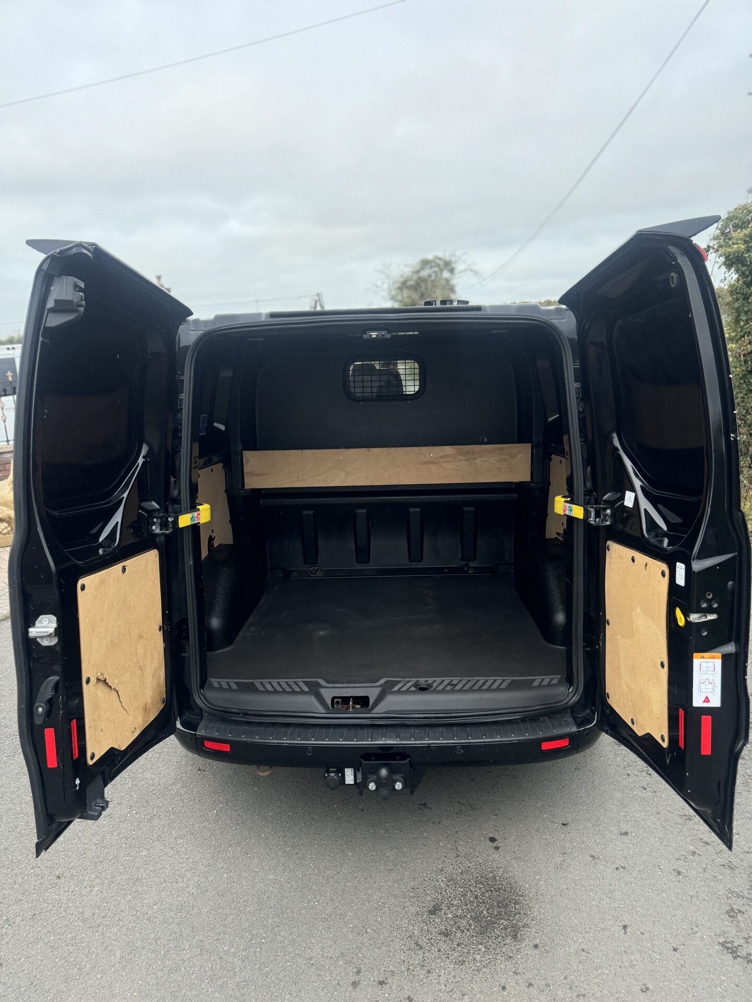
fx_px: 695
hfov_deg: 56.8
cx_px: 376
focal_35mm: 24
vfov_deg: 71.6
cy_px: 501
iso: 200
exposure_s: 1/65
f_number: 1.78
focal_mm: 6.76
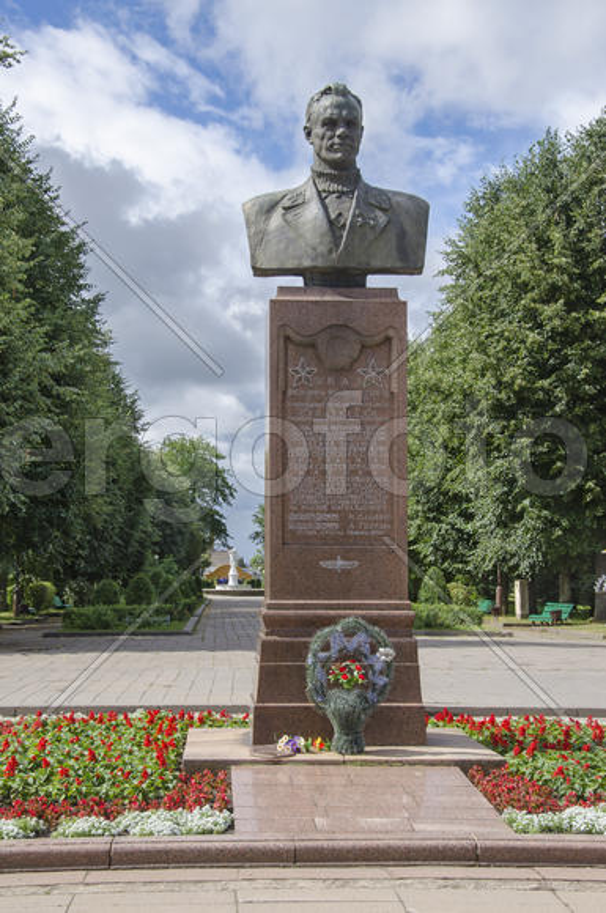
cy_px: 456
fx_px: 1443
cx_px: 303
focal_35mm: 57
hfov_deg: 23.7
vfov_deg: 35.1
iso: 200
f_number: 9
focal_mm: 38
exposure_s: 1/500
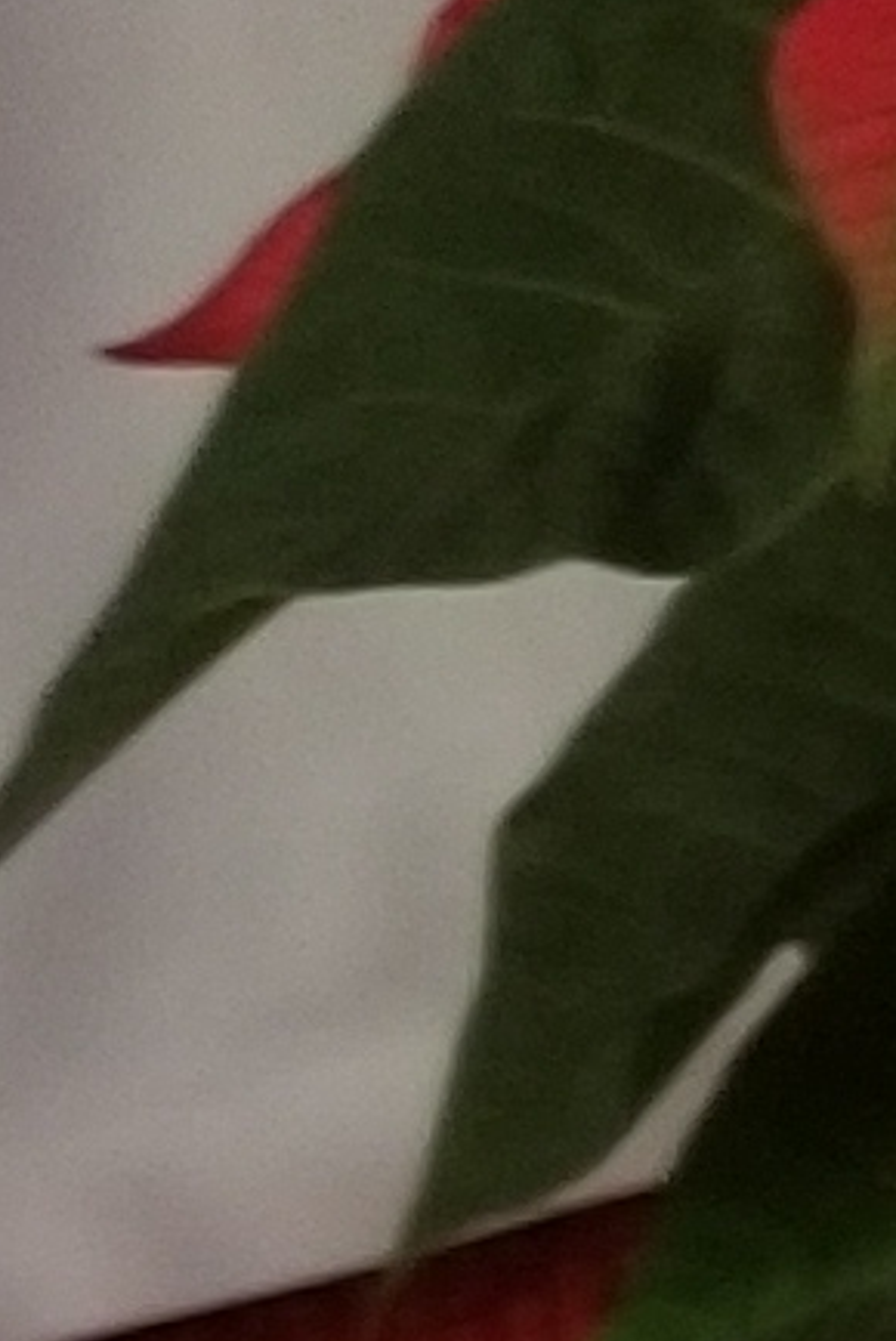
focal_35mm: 251
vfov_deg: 8.1
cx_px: 5926
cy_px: -386
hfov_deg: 4.1
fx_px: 9355
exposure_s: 1/12
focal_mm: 4.25
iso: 200
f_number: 1.7
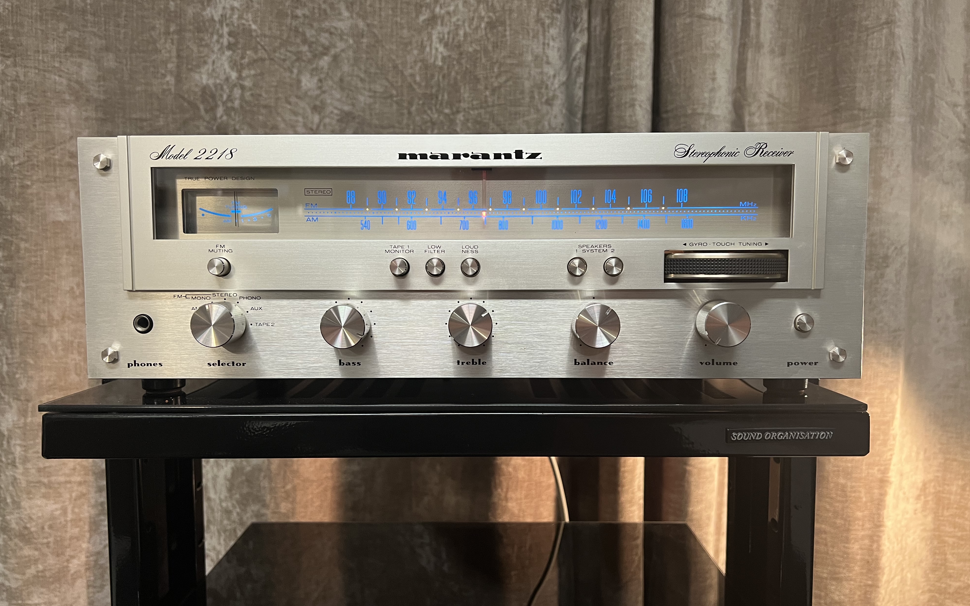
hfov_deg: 66.5
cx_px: 479
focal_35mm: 28
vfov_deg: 44.5
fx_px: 740
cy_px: 311
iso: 160
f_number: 1.5
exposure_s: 1/50
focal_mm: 5.7
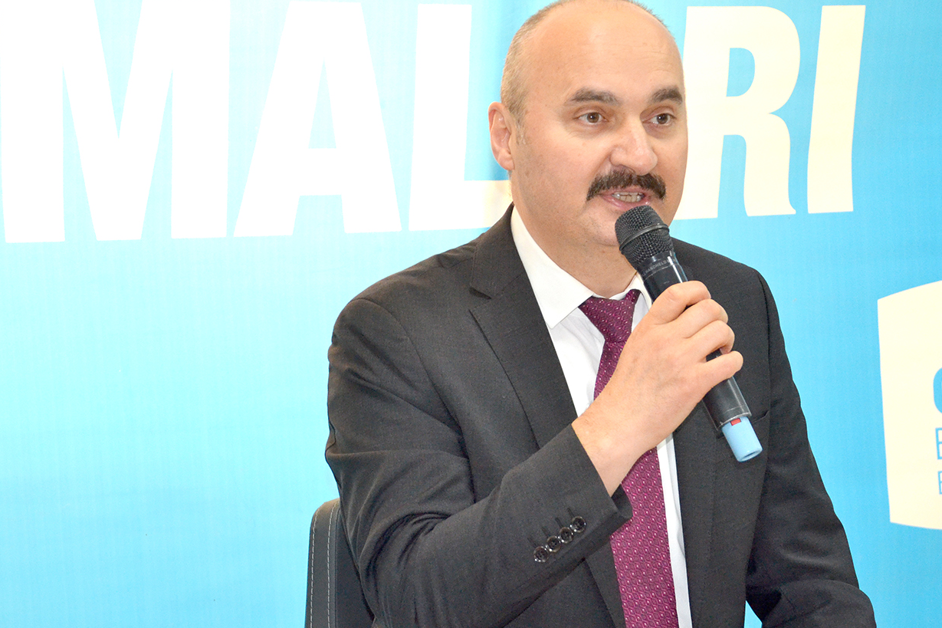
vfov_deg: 15.2
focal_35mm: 90
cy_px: 345
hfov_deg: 22.6
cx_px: 525
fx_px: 2355
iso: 1400
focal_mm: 48
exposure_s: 1/60
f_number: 4.8
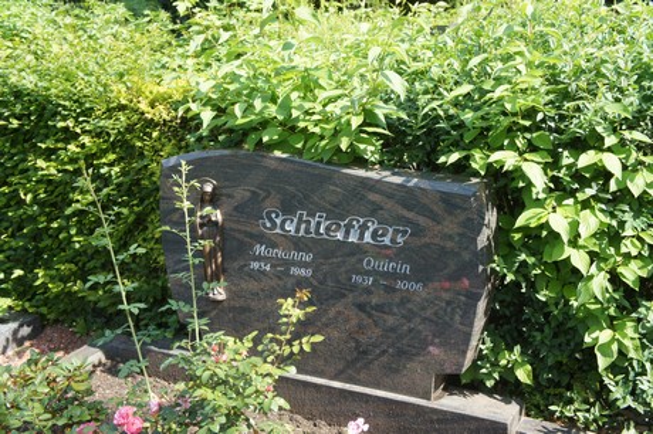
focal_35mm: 44
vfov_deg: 30.8
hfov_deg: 45.0
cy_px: 217
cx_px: 326
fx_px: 788
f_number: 6.3
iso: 400
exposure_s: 1/250
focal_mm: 29
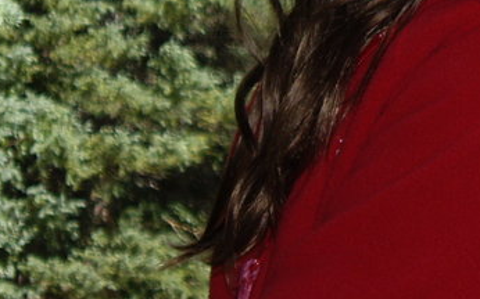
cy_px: -220
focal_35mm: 248
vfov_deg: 5.2
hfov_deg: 8.4
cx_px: 479
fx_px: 3243
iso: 50
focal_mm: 12.8
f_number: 4.1
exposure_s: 1/160
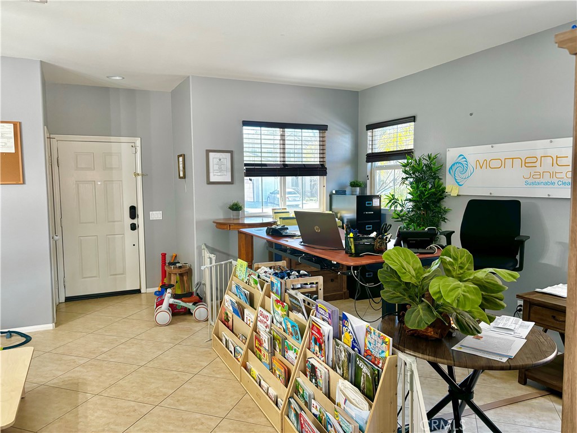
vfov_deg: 53.1
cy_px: 216
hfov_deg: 67.3
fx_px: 433
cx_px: 288
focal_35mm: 26
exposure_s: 1/60
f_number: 1.6
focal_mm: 5.96
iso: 250
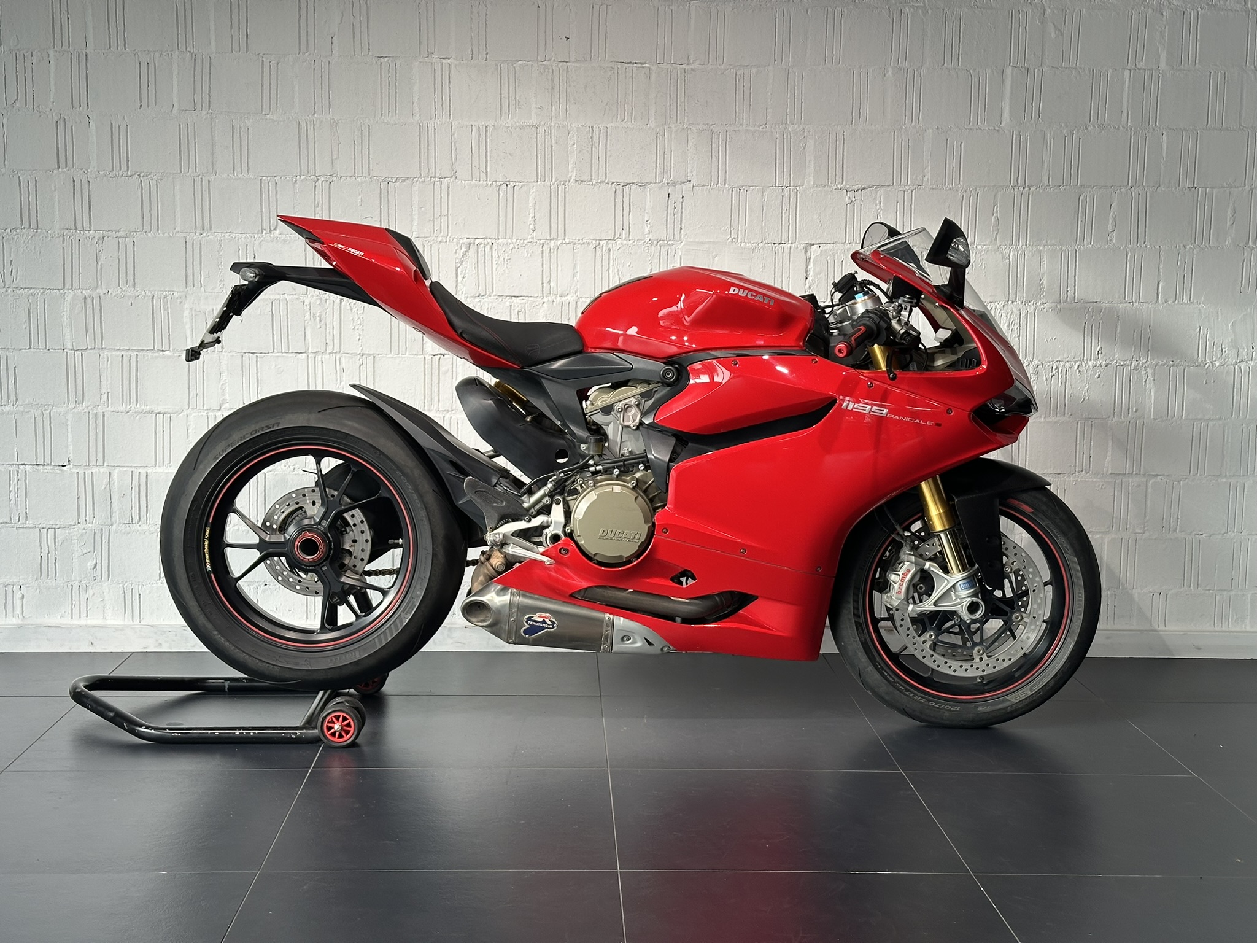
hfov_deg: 39.7
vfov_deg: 30.3
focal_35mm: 48
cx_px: 628
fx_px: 1743
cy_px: 472
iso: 80
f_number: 1.78
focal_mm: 6.86
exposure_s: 1/121
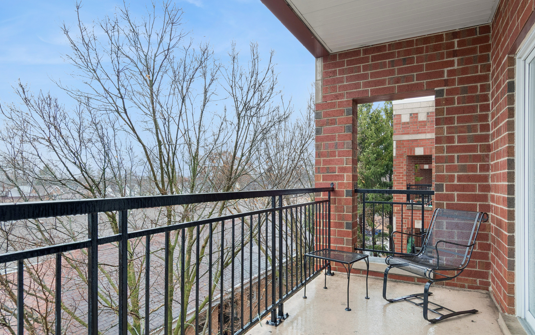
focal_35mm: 19
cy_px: 178
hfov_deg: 88.0
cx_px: 271
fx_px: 277
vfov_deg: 62.2
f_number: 8
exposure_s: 1/25
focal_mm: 12
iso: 320
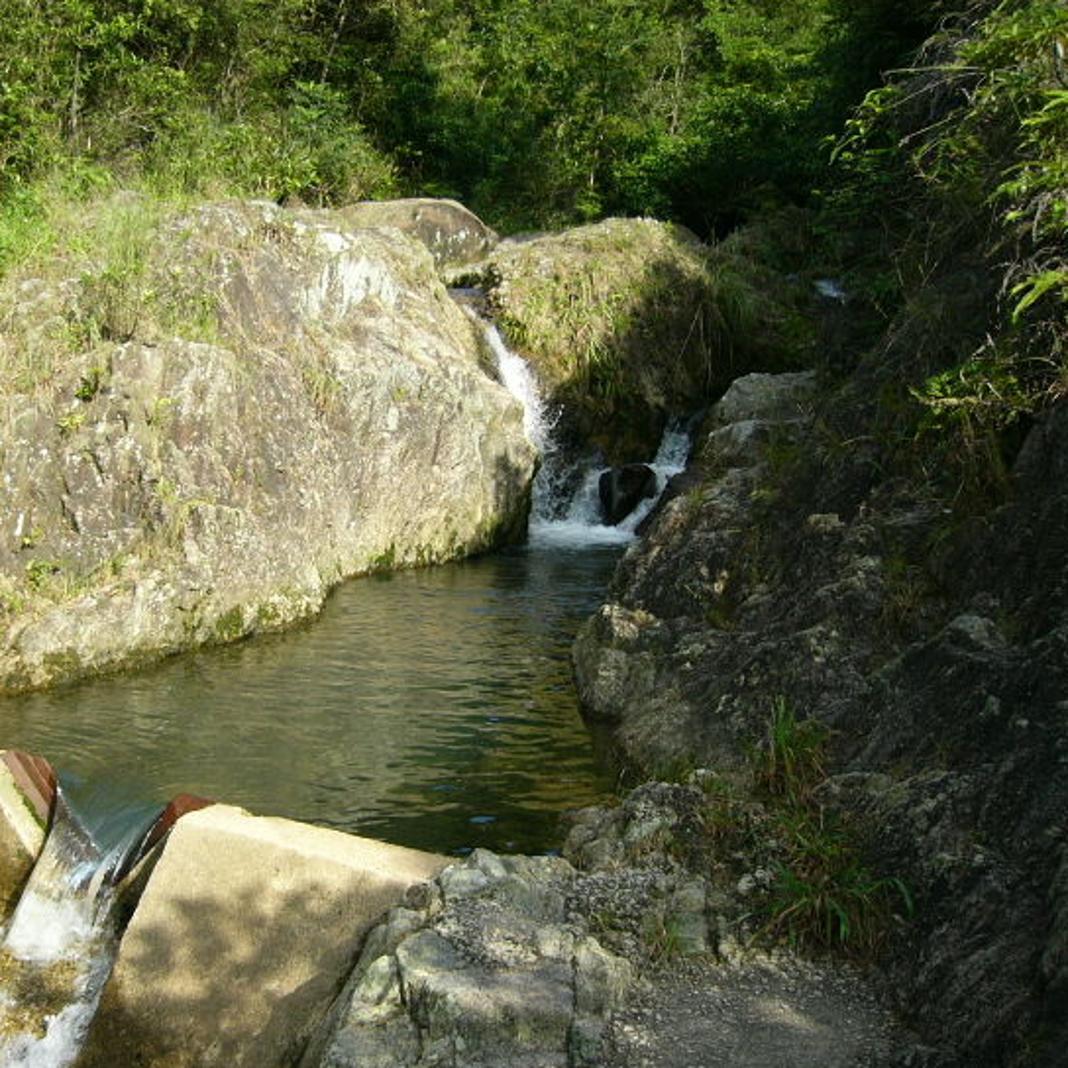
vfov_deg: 40.0
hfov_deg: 39.6
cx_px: 359
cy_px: 534
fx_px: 1466
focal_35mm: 42
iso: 50
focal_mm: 5.8
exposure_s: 1/320
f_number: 2.8
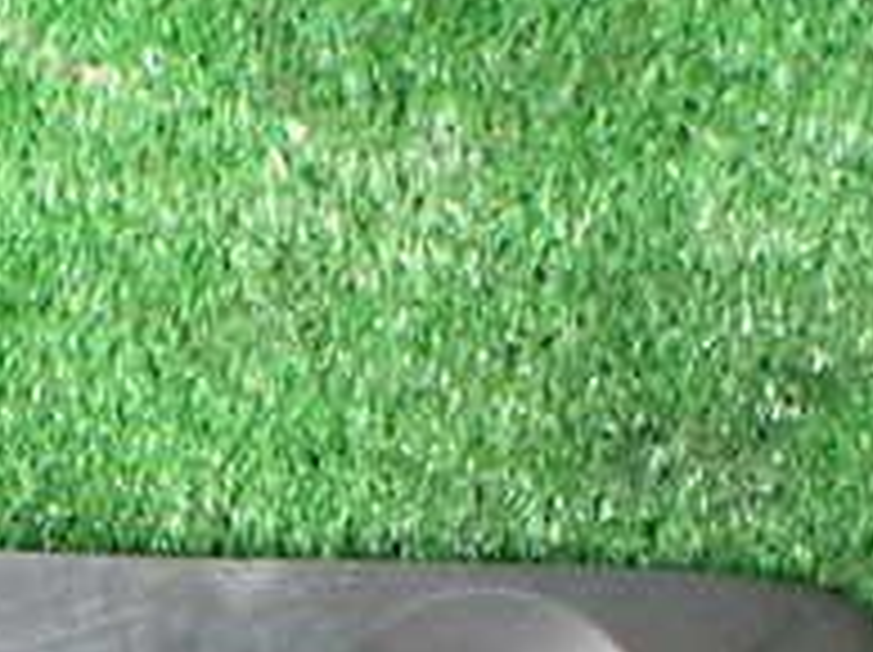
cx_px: 90
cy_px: 994
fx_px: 2343
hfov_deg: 20.7
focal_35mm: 93
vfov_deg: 14.7
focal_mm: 5.4
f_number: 2.3
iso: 400
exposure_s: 1/125
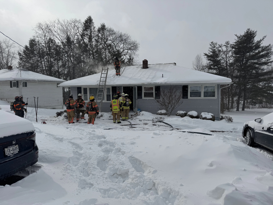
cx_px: 136
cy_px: 102
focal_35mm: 24
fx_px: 189
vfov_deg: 56.8
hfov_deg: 71.6
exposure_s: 1/12346
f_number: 1.78
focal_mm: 6.76
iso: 80
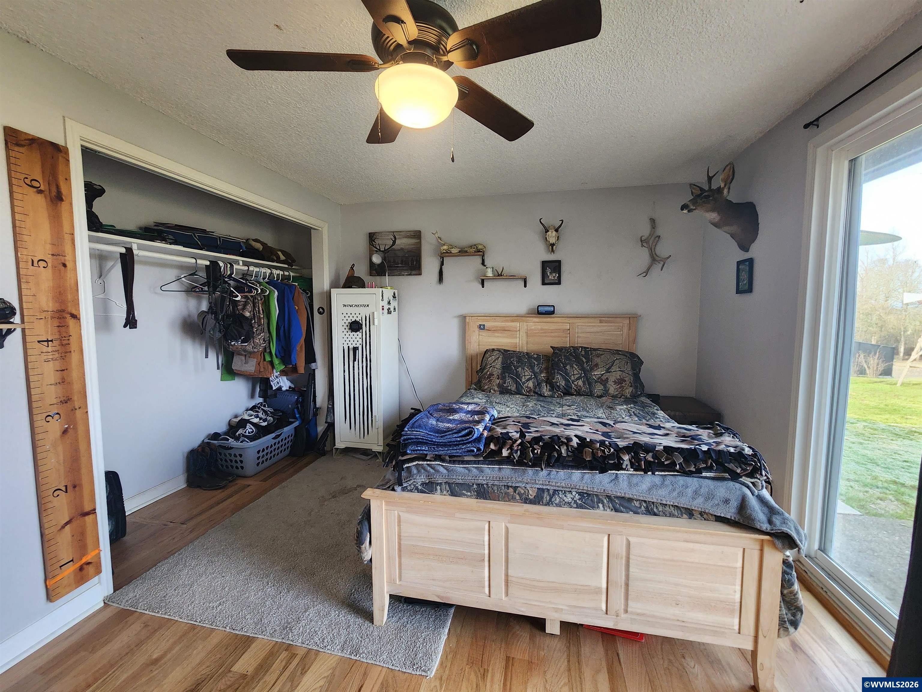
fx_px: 346
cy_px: 346
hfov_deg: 106.2
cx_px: 461
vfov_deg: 89.9
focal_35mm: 13
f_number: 2.2
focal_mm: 2.2
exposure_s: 1/60
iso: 200
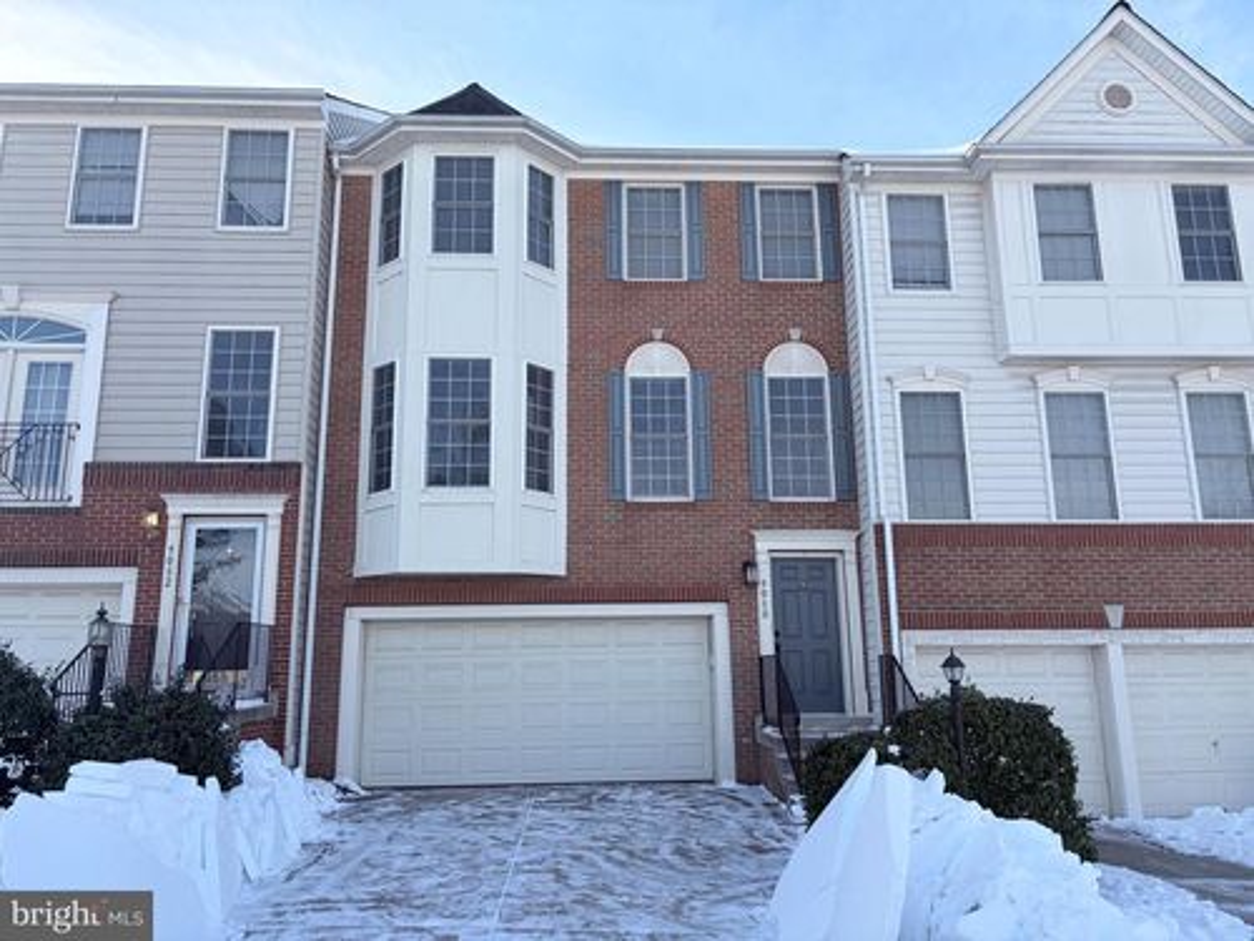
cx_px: 627
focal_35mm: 26
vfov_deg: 53.1
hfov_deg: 67.3
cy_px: 470
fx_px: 942
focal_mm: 5.96
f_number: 1.6
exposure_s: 1/2639
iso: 64
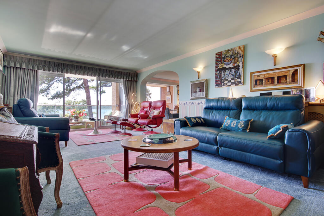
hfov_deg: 90.0
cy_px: 108
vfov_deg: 67.4
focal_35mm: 18
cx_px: 162
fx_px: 162
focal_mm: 12
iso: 100
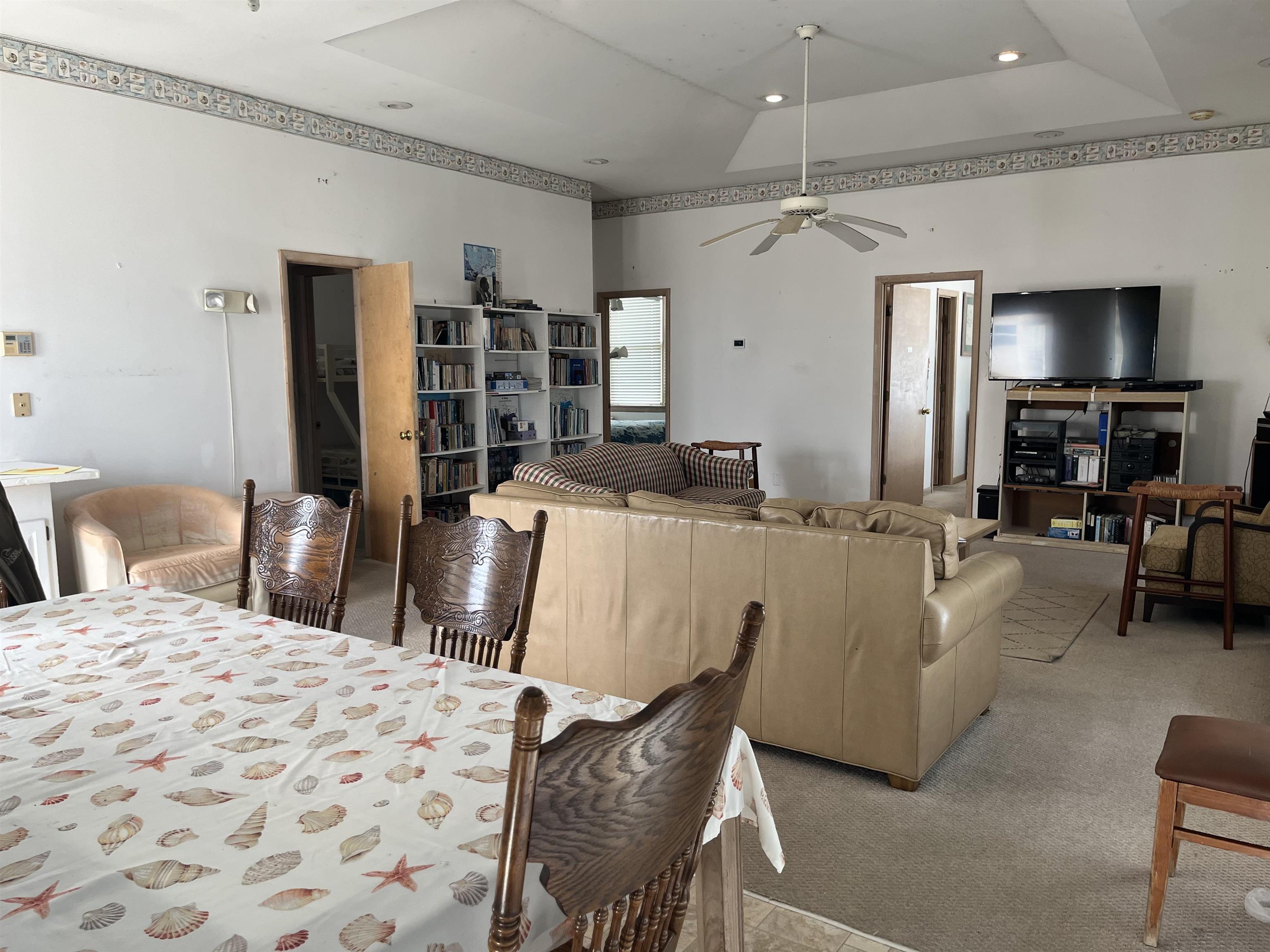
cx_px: 635
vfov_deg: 53.1
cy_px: 476
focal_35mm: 26
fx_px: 954
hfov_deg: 67.3
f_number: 1.6
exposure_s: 1/121
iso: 80
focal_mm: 5.1
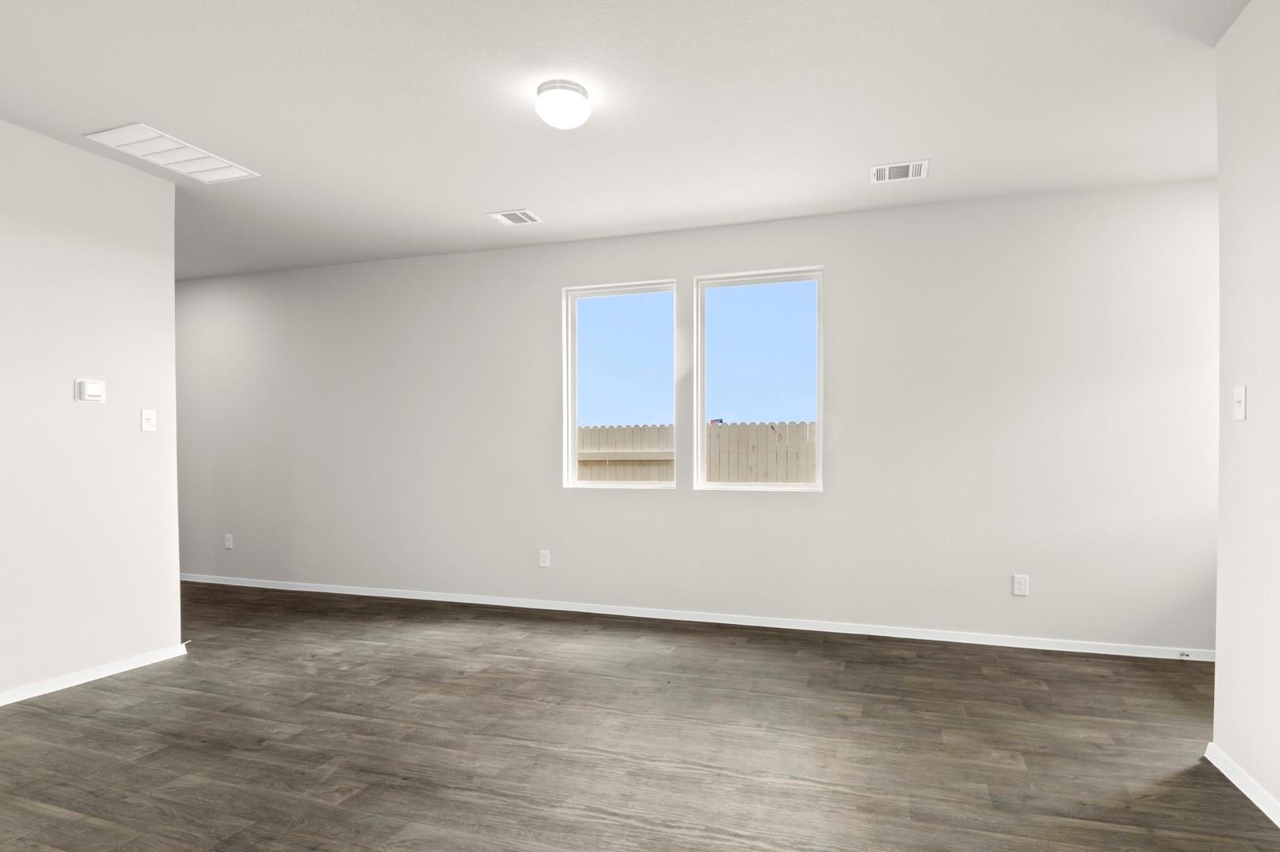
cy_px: 426
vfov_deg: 36.8
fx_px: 1279
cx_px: 640
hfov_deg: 53.2
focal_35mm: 36
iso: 400
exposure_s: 1/10
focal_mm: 24
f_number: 8
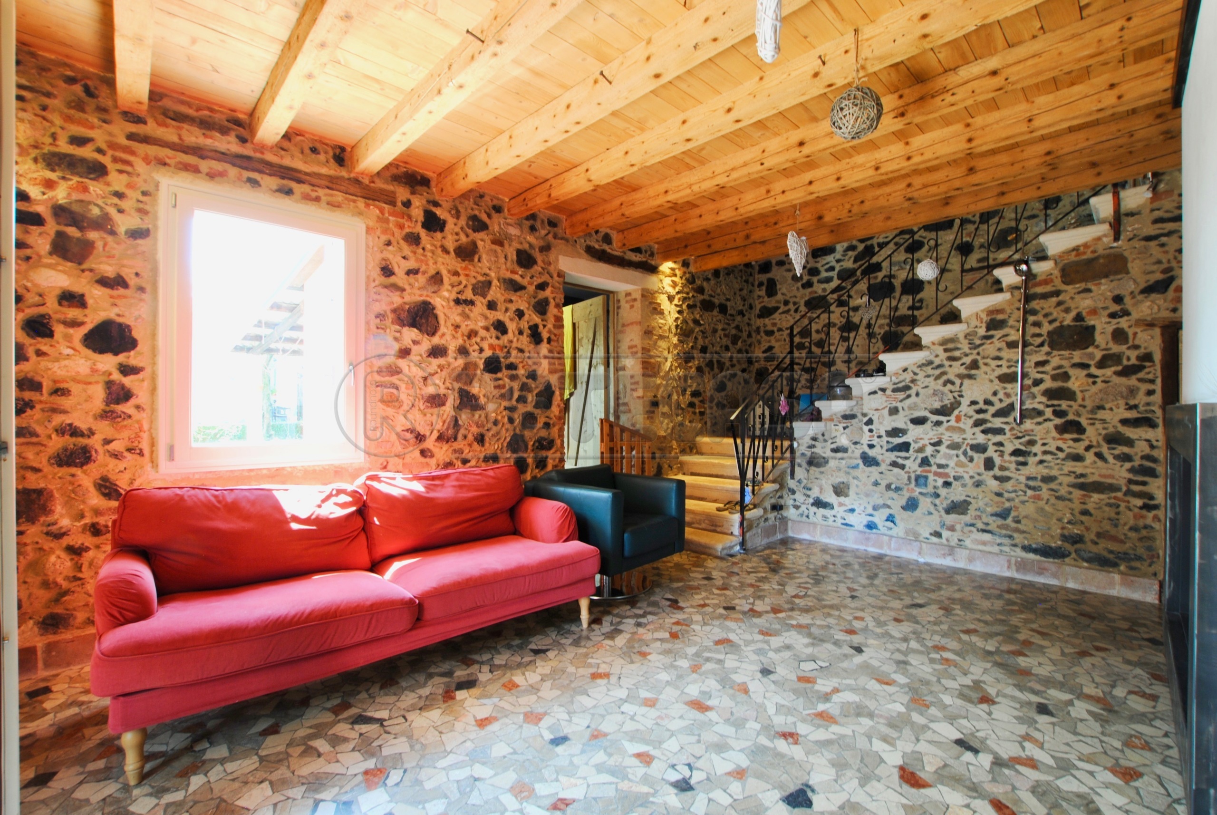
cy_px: 408
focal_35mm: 15
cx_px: 608
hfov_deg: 100.3
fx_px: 508
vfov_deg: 77.5
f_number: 10
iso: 100
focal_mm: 10
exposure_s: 1/1.3
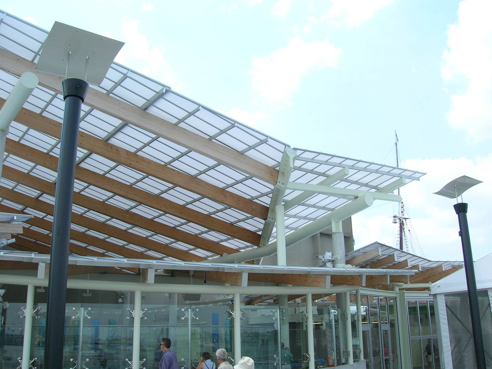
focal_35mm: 34
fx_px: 483
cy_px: 184
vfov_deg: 41.8
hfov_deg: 54.0
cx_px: 246
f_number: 4.9
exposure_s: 1/198
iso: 50
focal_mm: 5.7
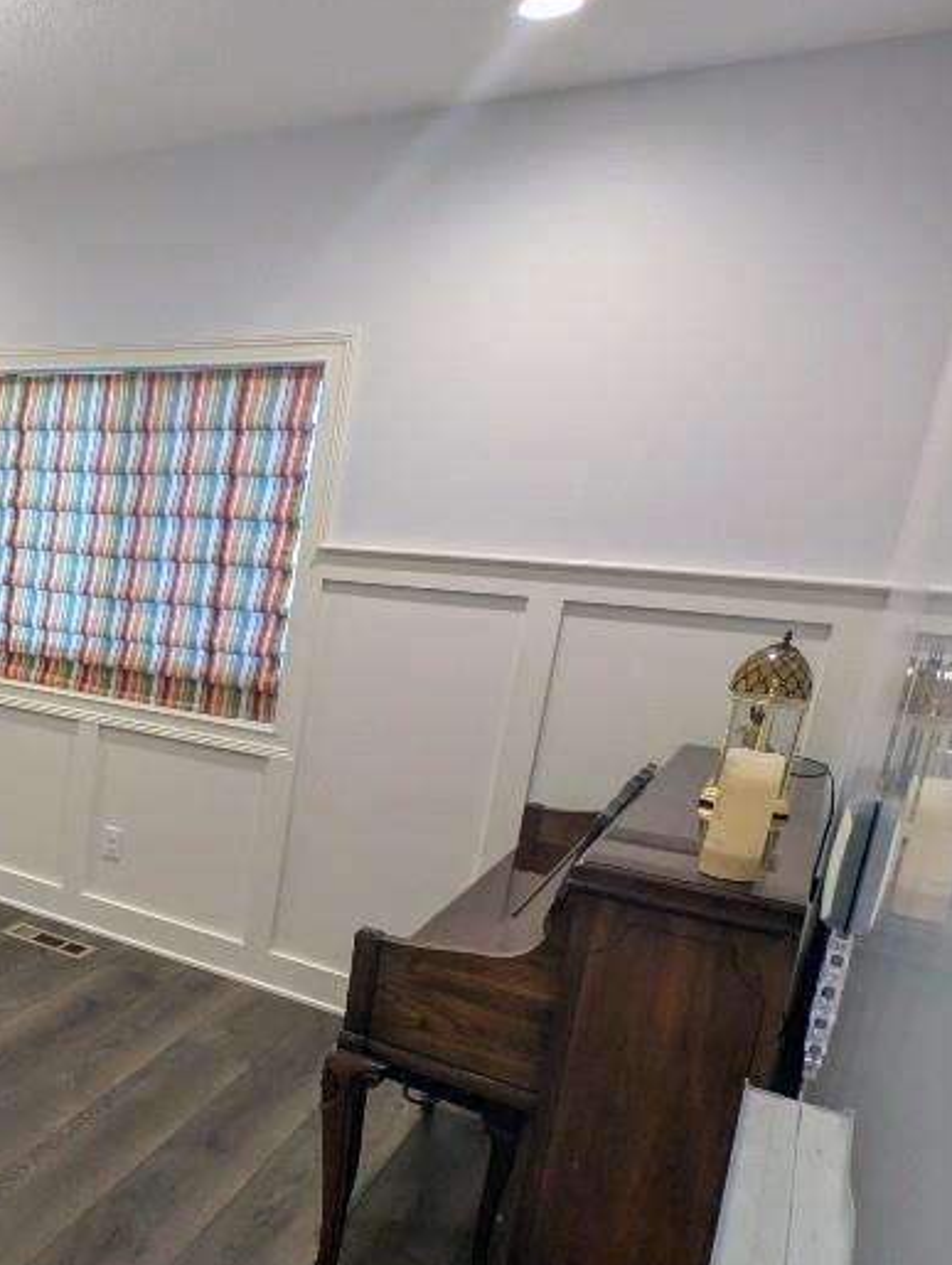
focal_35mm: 28
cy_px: 756
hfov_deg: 40.4
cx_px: -91
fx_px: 1024
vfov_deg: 62.8
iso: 124
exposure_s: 1/60
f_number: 1.95
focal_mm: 2.23
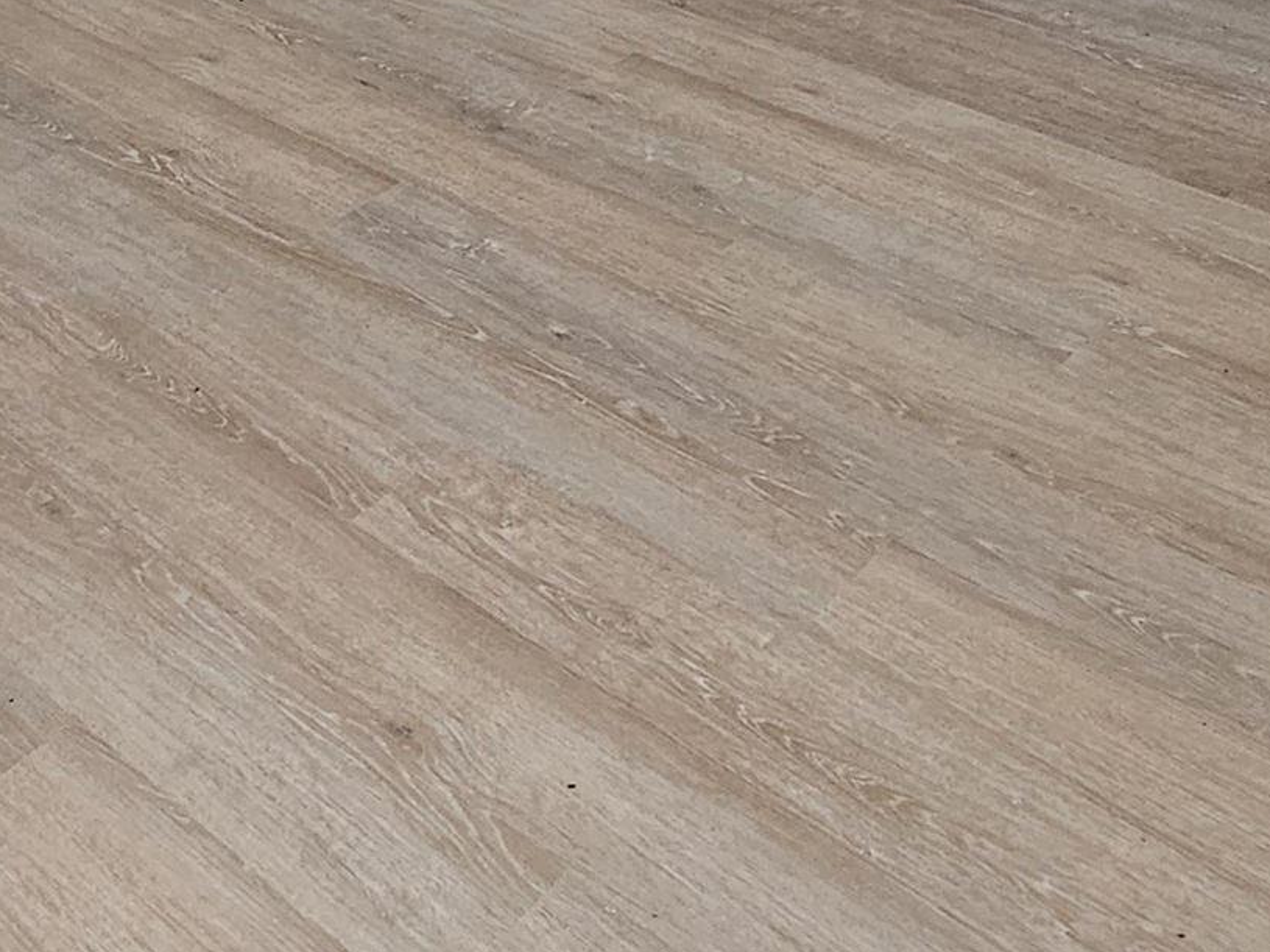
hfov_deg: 38.0
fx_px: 1797
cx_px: 321
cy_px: -438
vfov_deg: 24.0
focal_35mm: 49
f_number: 2.2
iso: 160
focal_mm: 2.2
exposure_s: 1/60
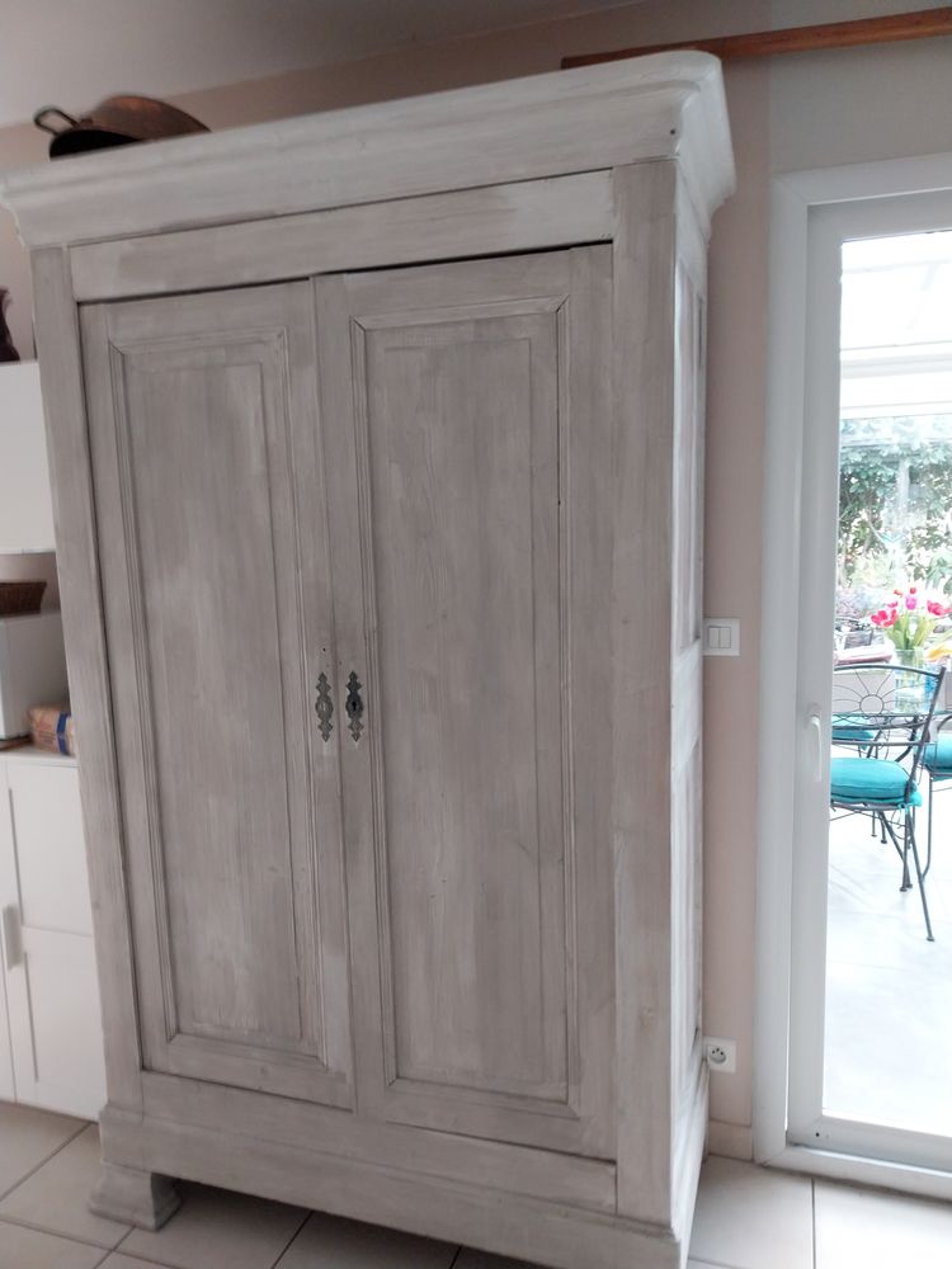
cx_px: 476
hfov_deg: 53.1
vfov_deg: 67.3
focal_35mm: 26
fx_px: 953
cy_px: 634
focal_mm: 4
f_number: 1.8
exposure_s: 1/50
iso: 100
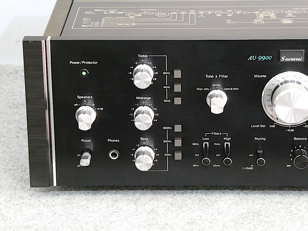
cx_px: 154
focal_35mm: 135
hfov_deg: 14.6
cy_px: 116
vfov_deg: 11.0
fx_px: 1201
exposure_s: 1/30
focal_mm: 24.2
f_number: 5.6
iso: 1600
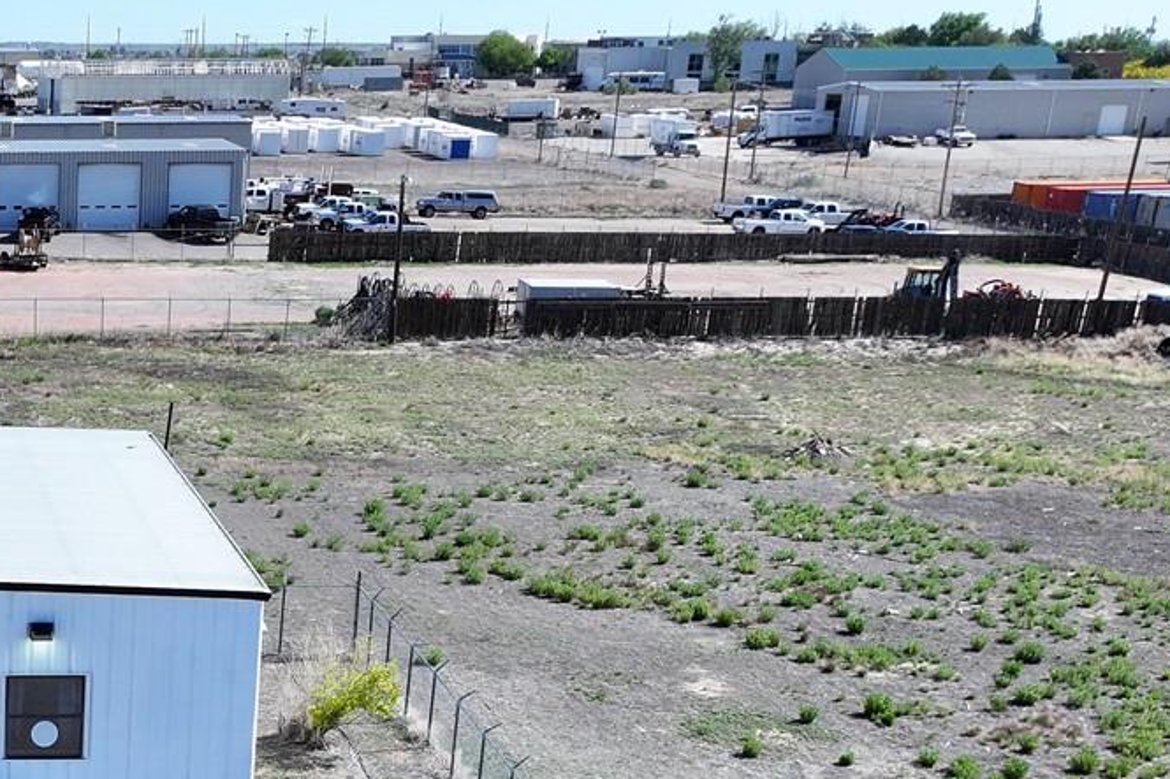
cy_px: 1006
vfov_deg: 20.7
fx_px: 1949
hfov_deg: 30.1
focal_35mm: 60
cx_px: -102
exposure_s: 1/1600
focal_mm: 12.29
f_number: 2.8
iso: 130
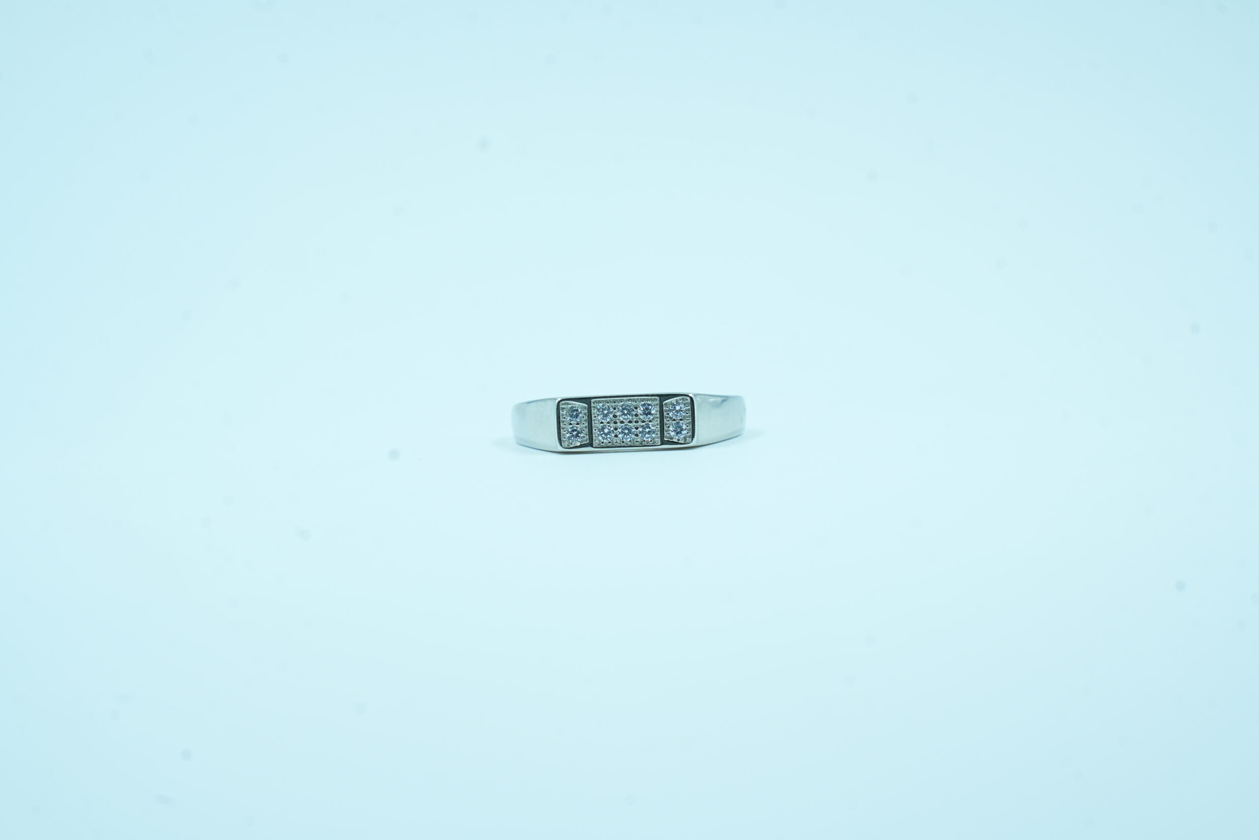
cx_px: 630
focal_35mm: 105
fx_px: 3672
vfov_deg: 13.0
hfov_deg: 19.5
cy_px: 420
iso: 400
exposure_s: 1/125
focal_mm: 105
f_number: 9
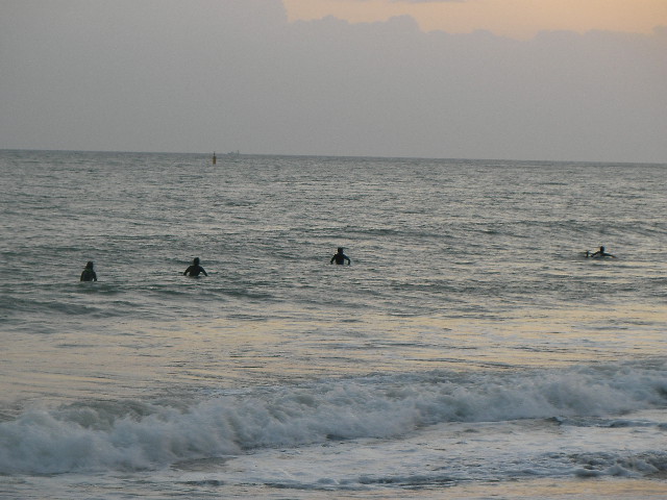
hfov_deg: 13.8
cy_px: 250
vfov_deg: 10.4
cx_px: 334
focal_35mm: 143
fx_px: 2755
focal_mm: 23.7
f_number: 4.3
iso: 56
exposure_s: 1/57.3
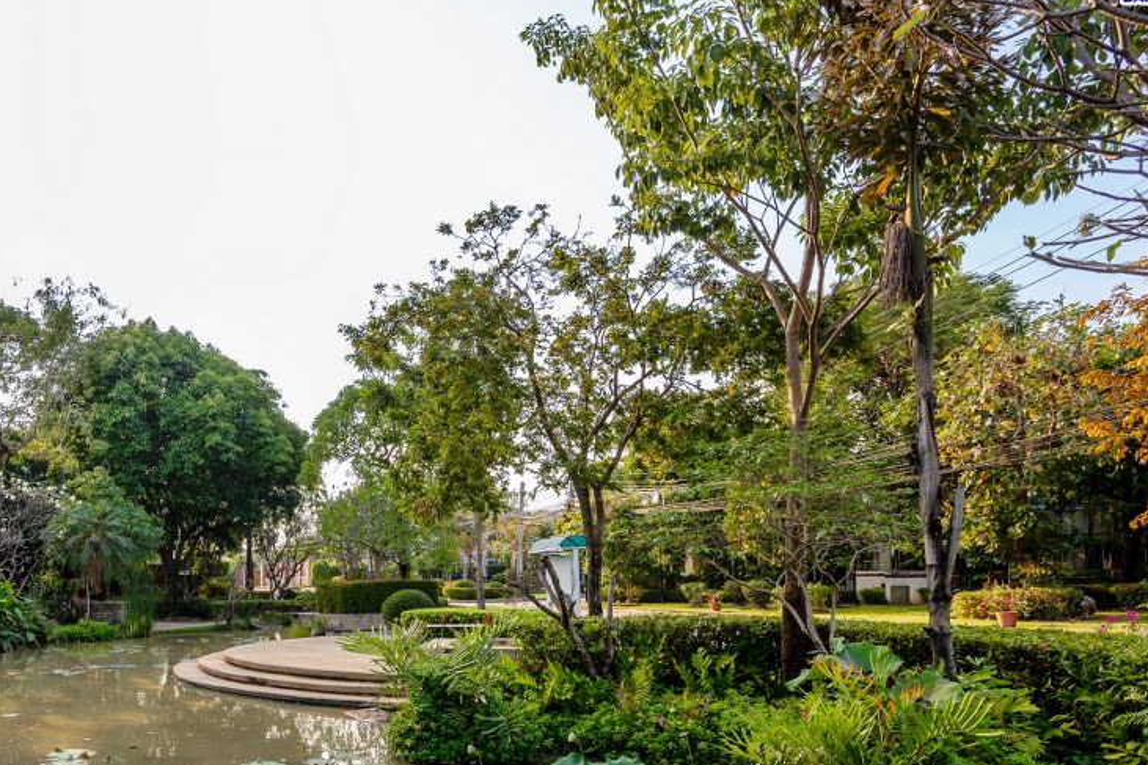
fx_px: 893
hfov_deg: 61.4
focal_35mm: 28
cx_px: 271
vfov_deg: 45.1
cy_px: 554
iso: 100
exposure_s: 1/30
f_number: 5.6
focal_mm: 16
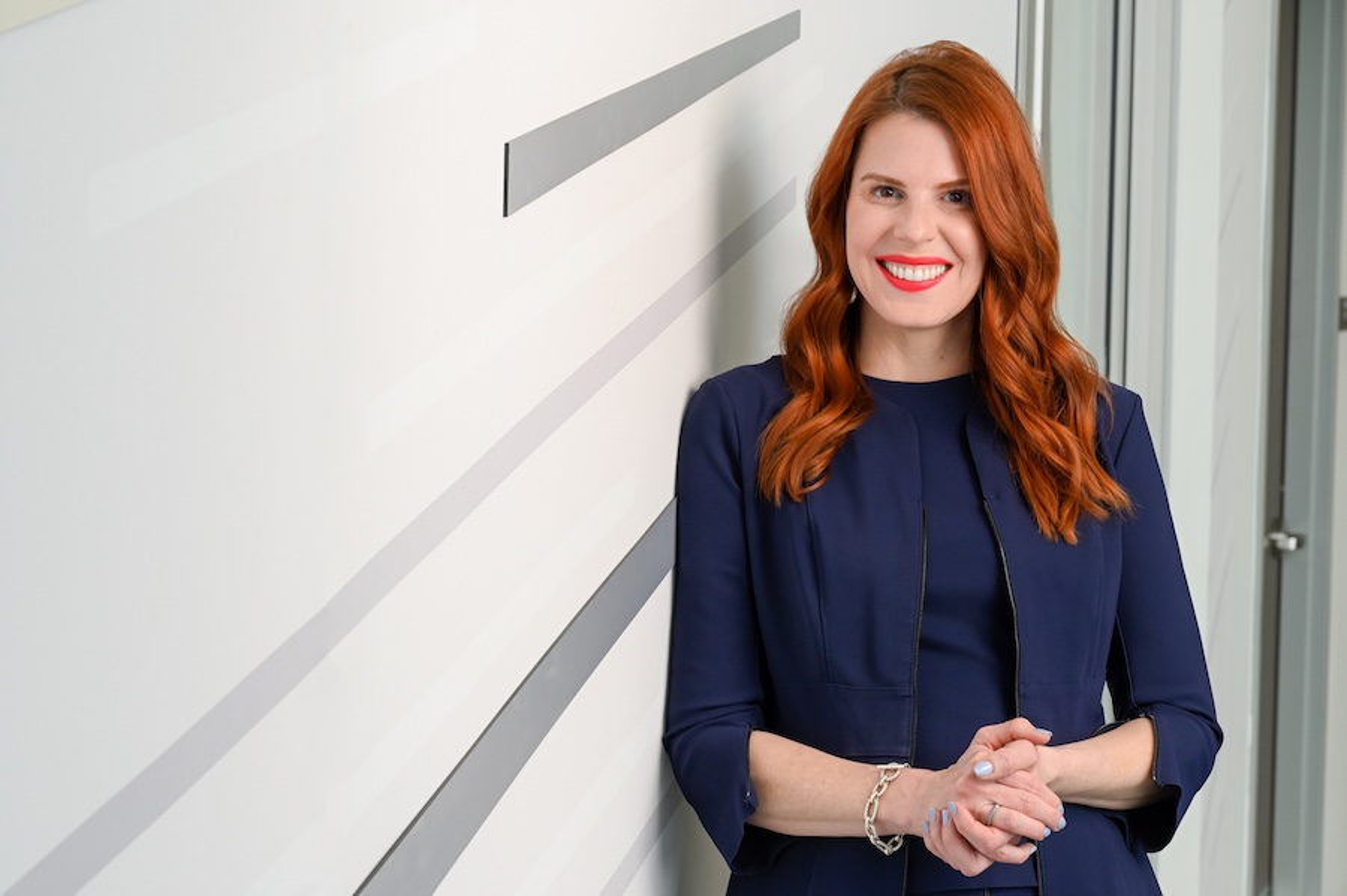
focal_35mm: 105
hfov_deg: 19.5
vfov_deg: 13.0
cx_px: 674
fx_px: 3926
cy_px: 448
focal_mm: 105
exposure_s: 1/50
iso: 640
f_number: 13
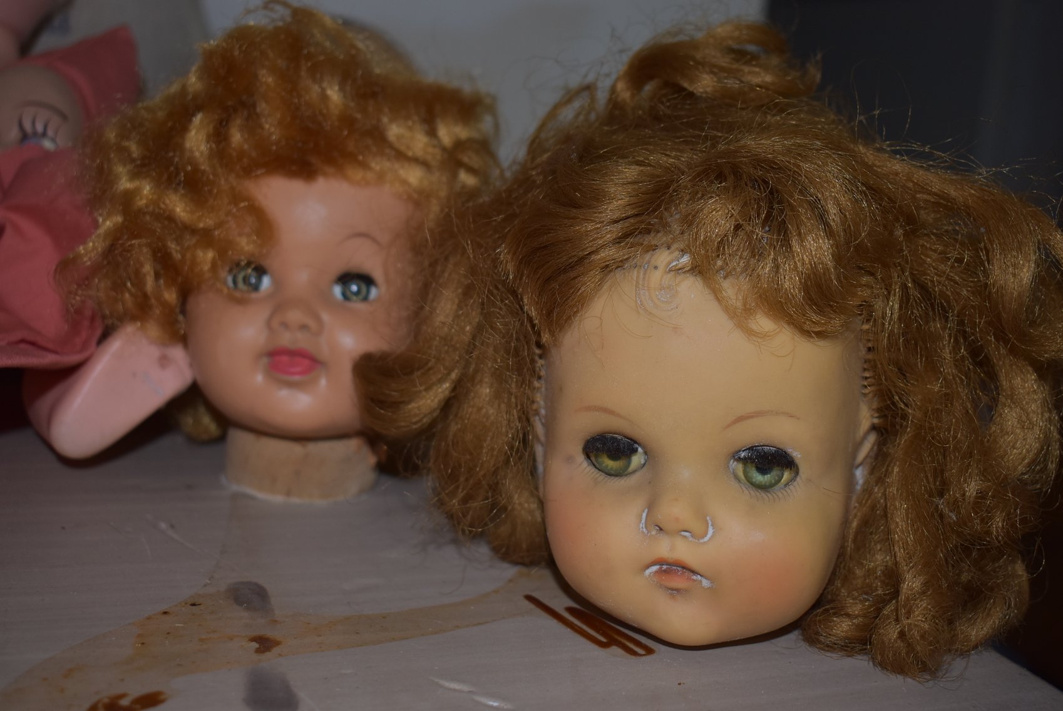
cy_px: 356
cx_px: 532
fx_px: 1374
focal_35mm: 46
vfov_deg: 29.0
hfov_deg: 42.3
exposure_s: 1/80
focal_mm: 31
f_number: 4.2
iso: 320
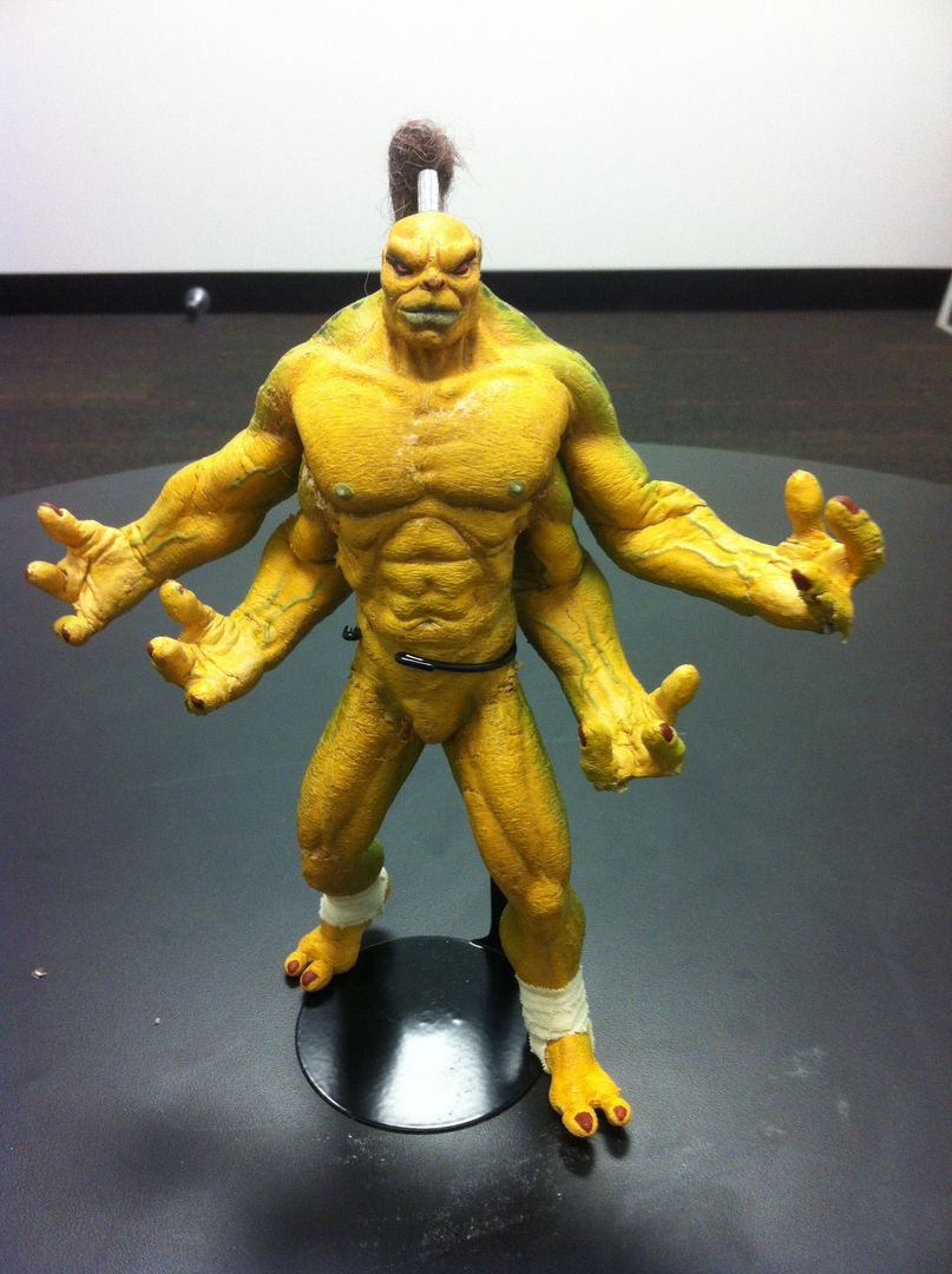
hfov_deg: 40.6
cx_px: 476
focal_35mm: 35
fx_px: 1286
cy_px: 637
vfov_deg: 52.7
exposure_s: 1/15
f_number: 2.8
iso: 160
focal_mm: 3.85
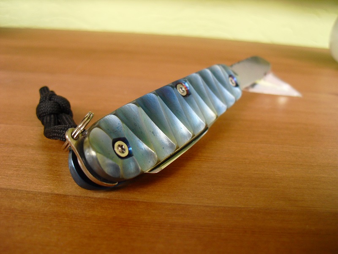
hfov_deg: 51.4
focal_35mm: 36
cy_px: 127
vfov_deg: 39.7
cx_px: 169
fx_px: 352
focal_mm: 6.3
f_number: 3.1
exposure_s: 1/40
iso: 200
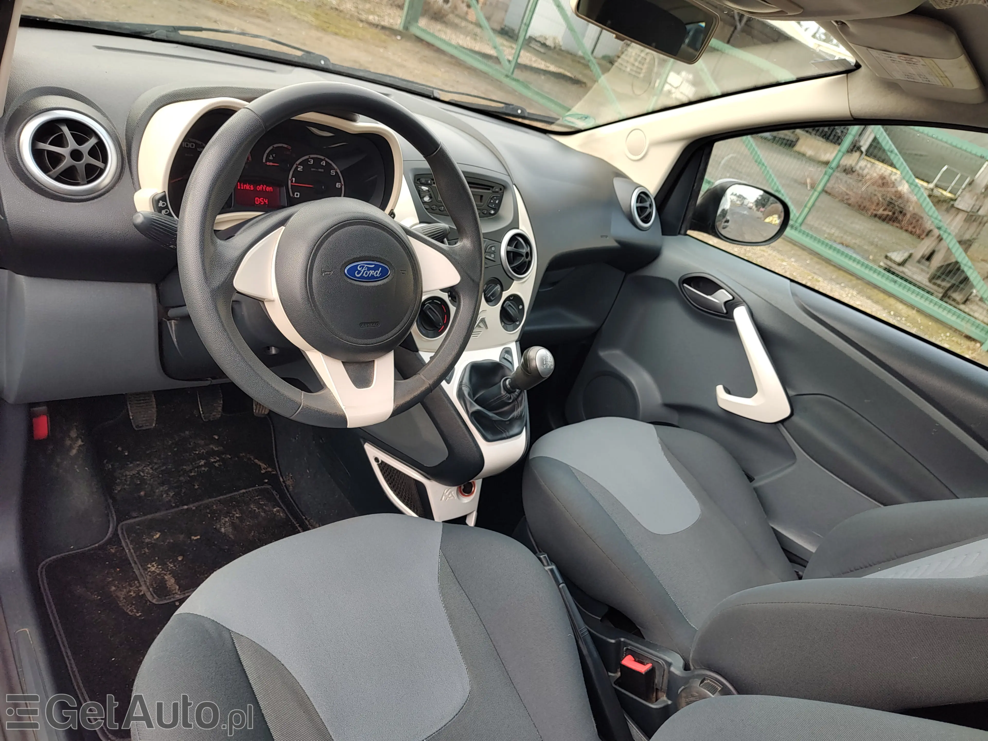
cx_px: 494
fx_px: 656
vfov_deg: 58.9
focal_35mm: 23
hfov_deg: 73.9
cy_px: 370
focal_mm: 5.56
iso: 100
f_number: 1.8
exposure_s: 1/155
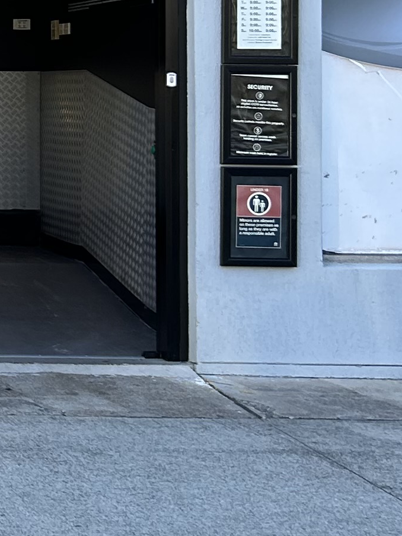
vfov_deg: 16.8
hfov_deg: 11.2
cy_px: 60
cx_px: -477
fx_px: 1796
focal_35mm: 116
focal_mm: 5.7
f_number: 1.5
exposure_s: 1/486
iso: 50
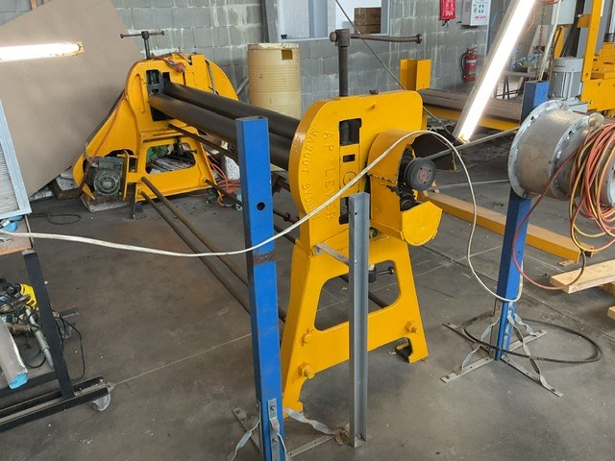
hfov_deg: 61.7
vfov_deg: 48.2
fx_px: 515
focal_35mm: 29
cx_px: 308
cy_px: 230
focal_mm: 3
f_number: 1.8
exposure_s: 1/50
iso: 125
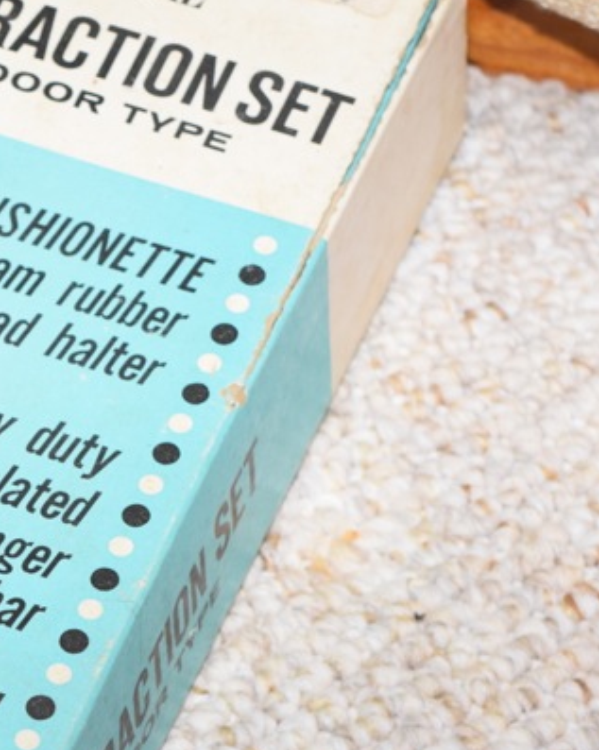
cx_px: -115
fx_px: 4330
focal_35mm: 195
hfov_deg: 7.8
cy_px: 349
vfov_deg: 9.9
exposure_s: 1/60
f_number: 5.6
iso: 800
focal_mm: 55
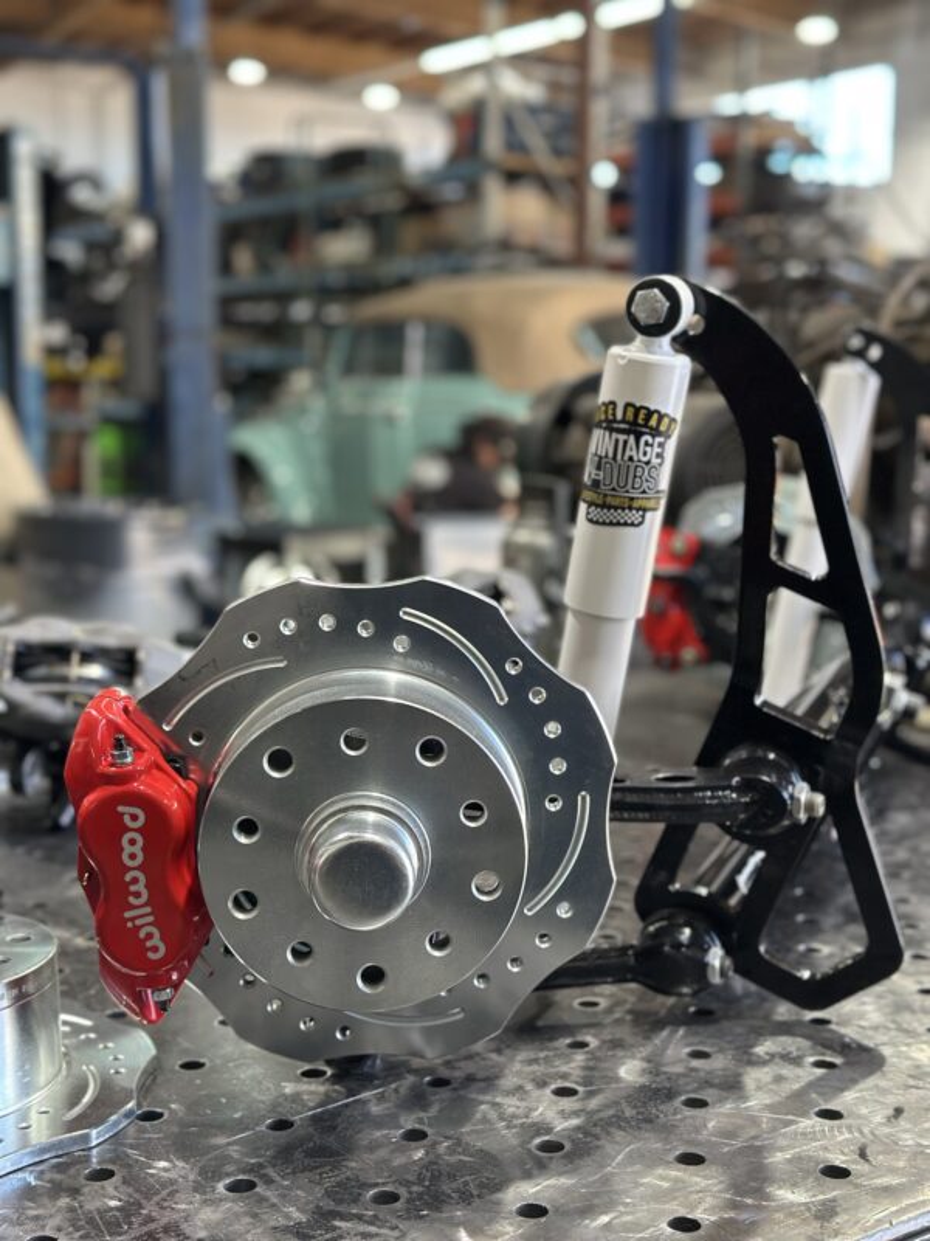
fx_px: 1719
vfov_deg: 39.7
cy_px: 620
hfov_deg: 30.3
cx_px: 465
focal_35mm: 48
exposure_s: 1/120
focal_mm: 6.86
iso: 250
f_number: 1.78
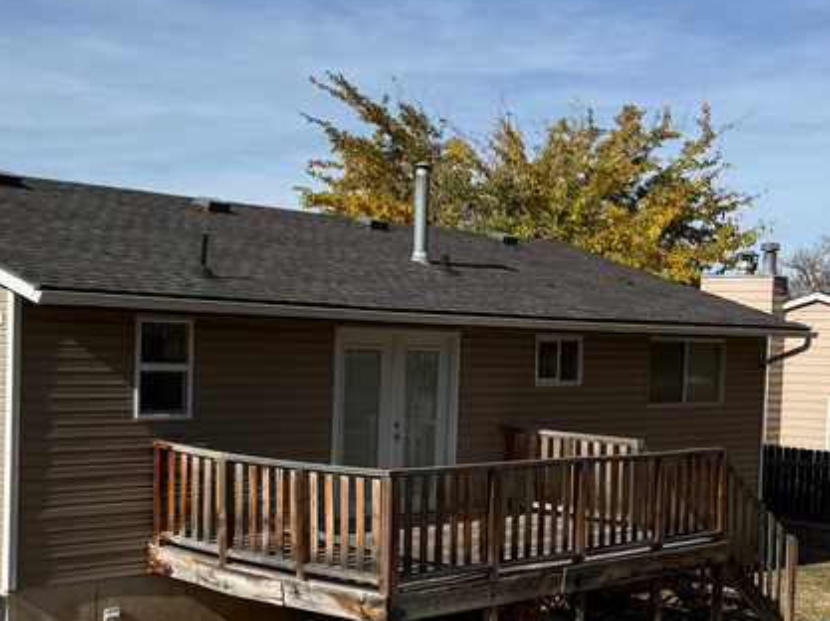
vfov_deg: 24.6
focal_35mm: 59
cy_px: 418
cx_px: 440
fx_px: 1413
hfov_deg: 32.7
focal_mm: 6.76
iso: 80
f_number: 1.78
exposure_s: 1/6711
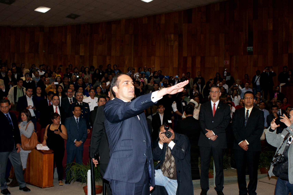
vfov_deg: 31.9
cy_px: 98
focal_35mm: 42
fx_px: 342
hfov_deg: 46.4
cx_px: 146
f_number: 5
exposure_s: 1/60
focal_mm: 28
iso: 800
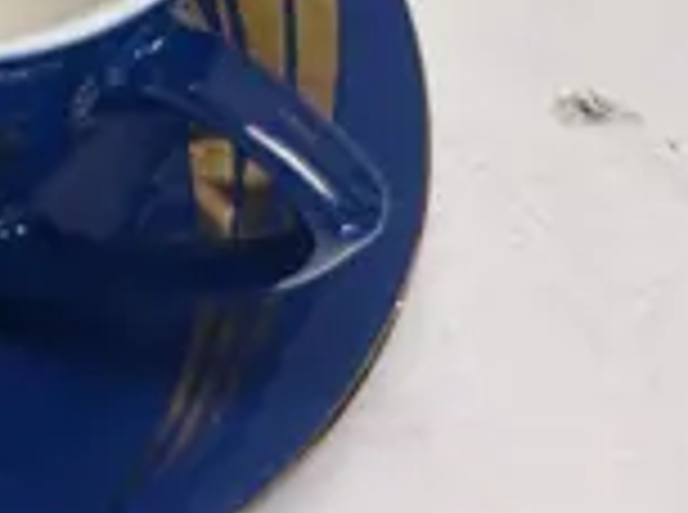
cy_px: -958
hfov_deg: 11.1
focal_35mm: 161
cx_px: -710
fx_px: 3192
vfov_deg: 8.0
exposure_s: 1/100
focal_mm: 6.86
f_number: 1.78
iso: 125
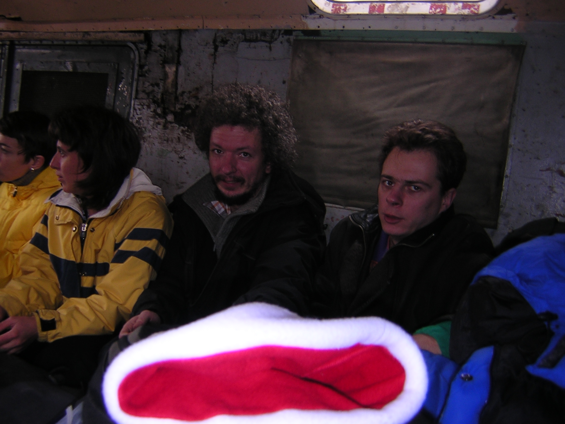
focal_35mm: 36
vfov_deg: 39.7
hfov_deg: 51.4
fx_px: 588
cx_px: 282
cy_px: 212
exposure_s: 1/60.1
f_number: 2.6
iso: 100
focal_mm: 4.7
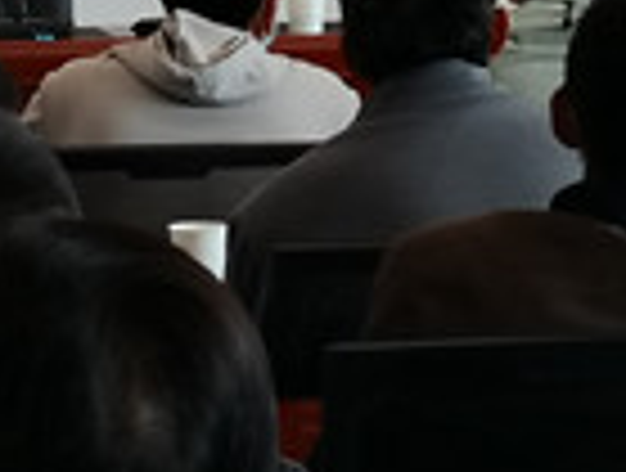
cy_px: -175
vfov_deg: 5.8
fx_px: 4605
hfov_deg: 7.7
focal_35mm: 254
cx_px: 608
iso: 125
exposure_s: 1/100
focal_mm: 4.94
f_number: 1.9
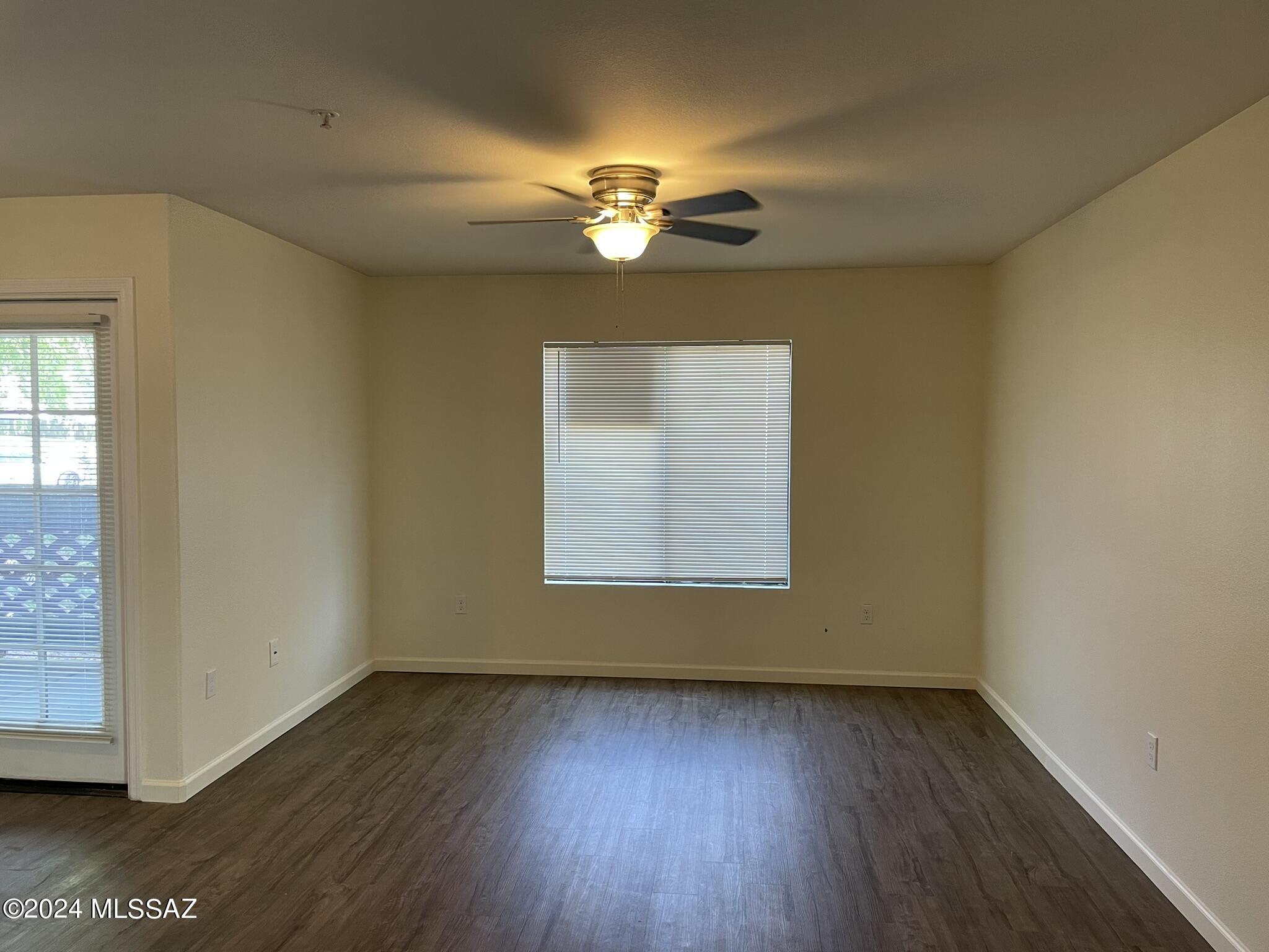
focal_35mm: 26
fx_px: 953
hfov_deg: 67.3
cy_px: 476
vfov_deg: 53.1
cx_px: 634
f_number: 1.6
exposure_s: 1/60
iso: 100
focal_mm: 4.2
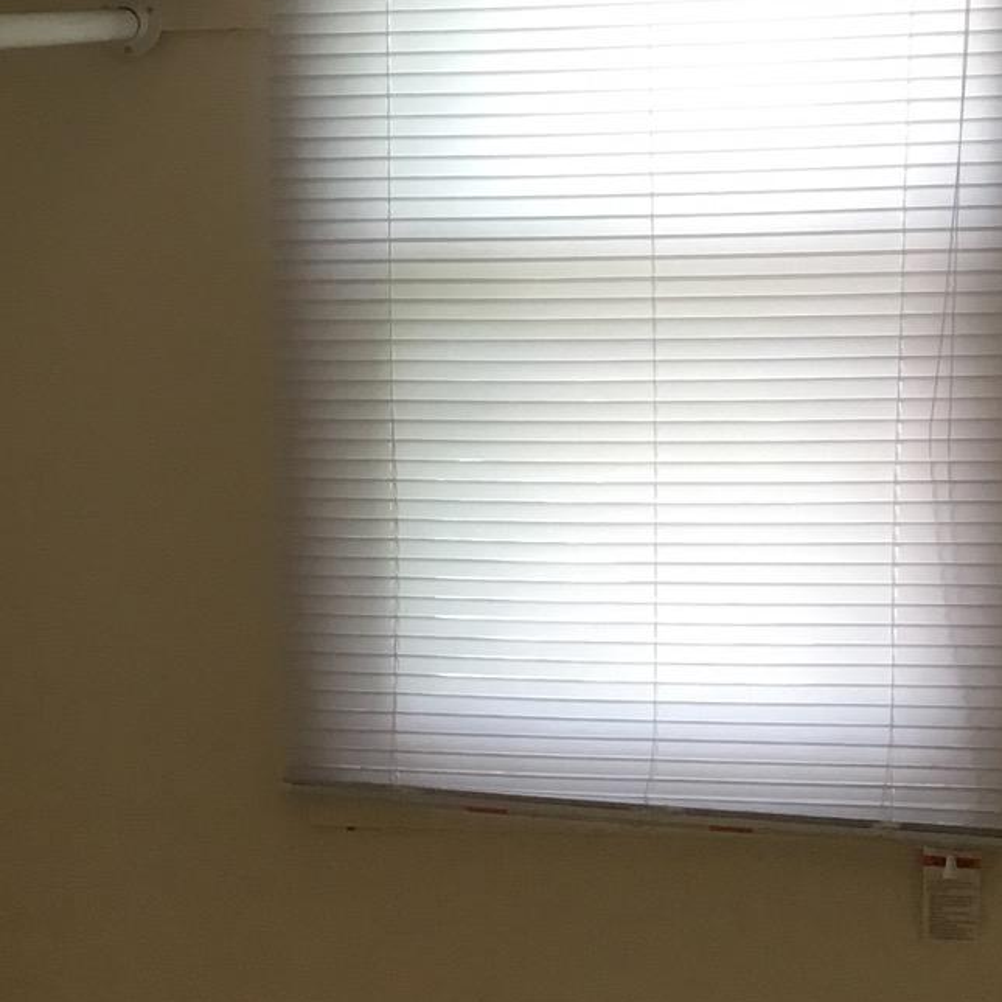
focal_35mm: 87
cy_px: 547
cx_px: 211
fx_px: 2849
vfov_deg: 19.9
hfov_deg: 19.8
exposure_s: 1/30
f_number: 2.4
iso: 25
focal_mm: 3.3
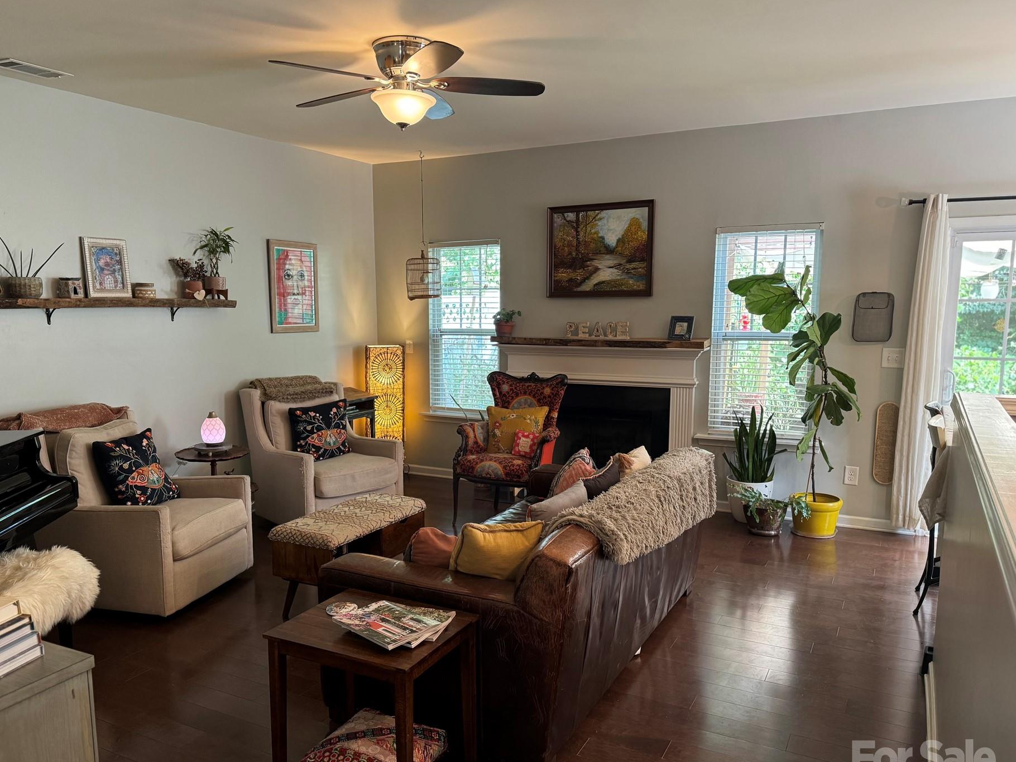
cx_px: 464
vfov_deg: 51.3
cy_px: 416
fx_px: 792
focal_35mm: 27
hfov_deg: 65.2
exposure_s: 1/60
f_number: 1.78
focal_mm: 6.76
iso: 250
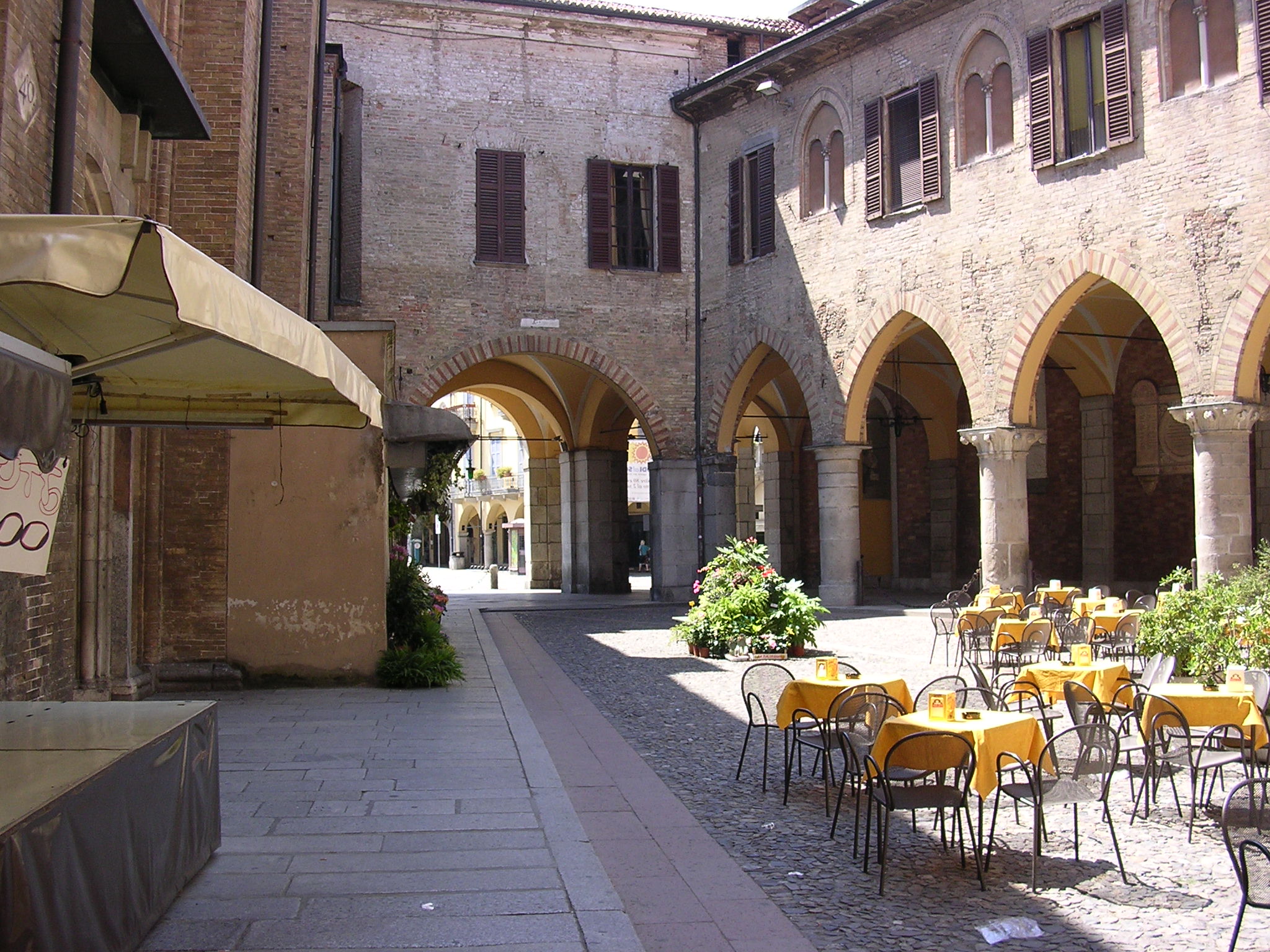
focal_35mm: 38
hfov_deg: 49.0
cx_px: 635
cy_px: 476
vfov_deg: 37.7
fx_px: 1394
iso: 100
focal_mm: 5.8
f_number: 2.8
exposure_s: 1/274
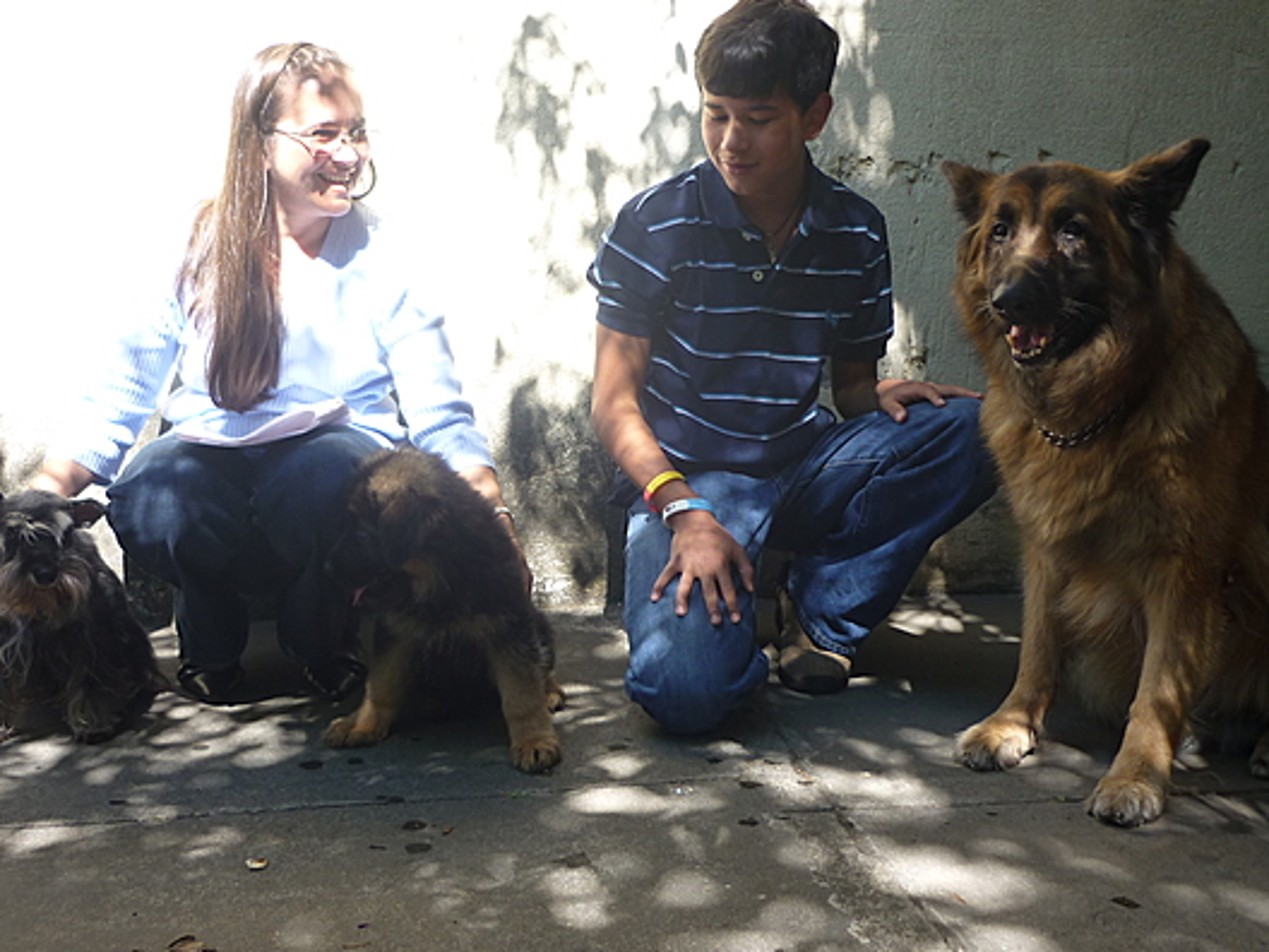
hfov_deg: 46.8
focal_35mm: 40
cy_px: 423
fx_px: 1466
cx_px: 591
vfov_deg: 35.9
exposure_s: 1/160
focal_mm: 5.5
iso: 80
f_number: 2.8
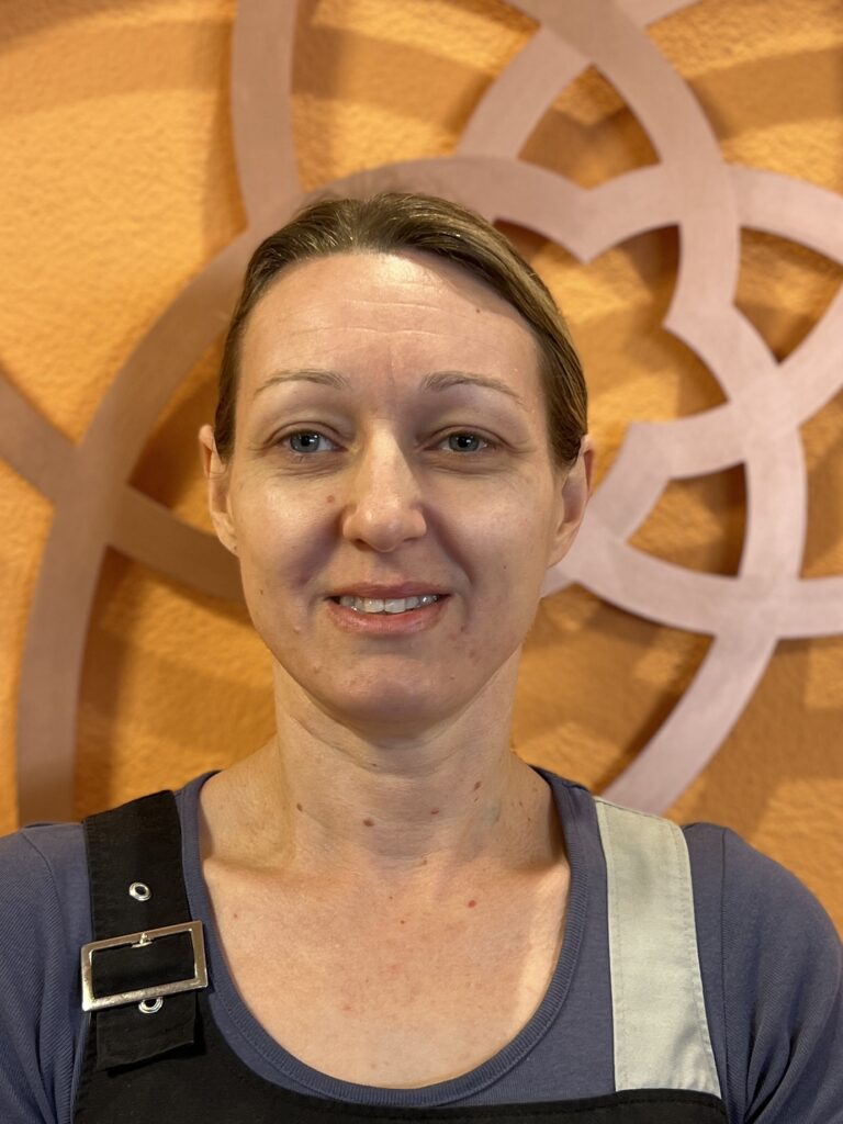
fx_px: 844
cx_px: 422
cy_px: 562
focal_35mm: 26
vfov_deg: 67.3
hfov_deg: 53.1
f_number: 1.5
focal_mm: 5.7
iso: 80
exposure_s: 1/50
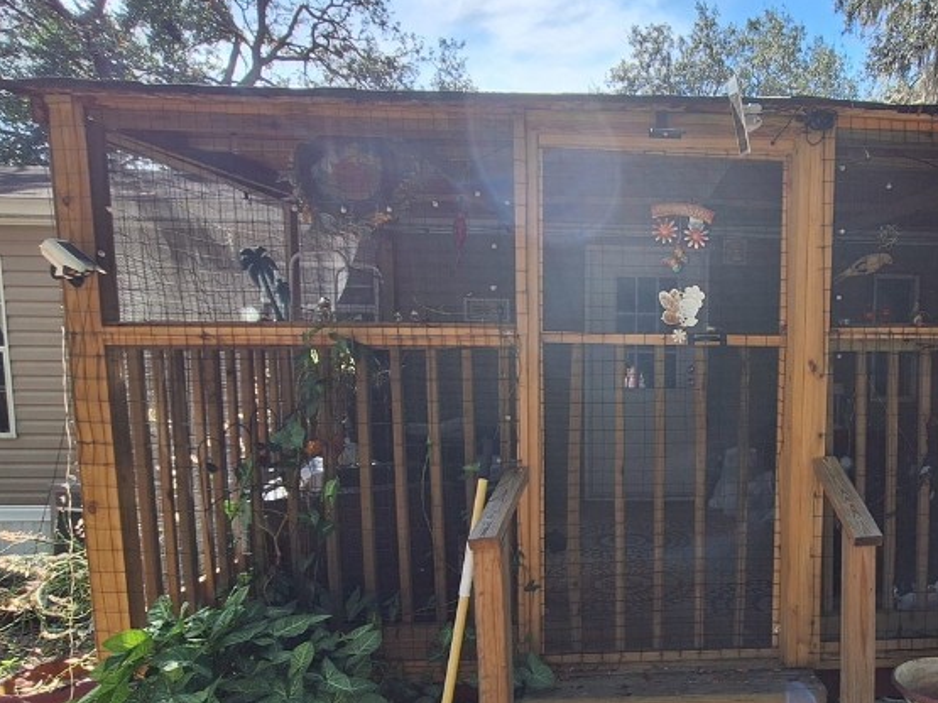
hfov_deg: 68.6
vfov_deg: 56.1
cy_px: 439
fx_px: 650
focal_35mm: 24
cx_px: 659
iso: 40
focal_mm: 1.74
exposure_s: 1/485
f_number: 2.2
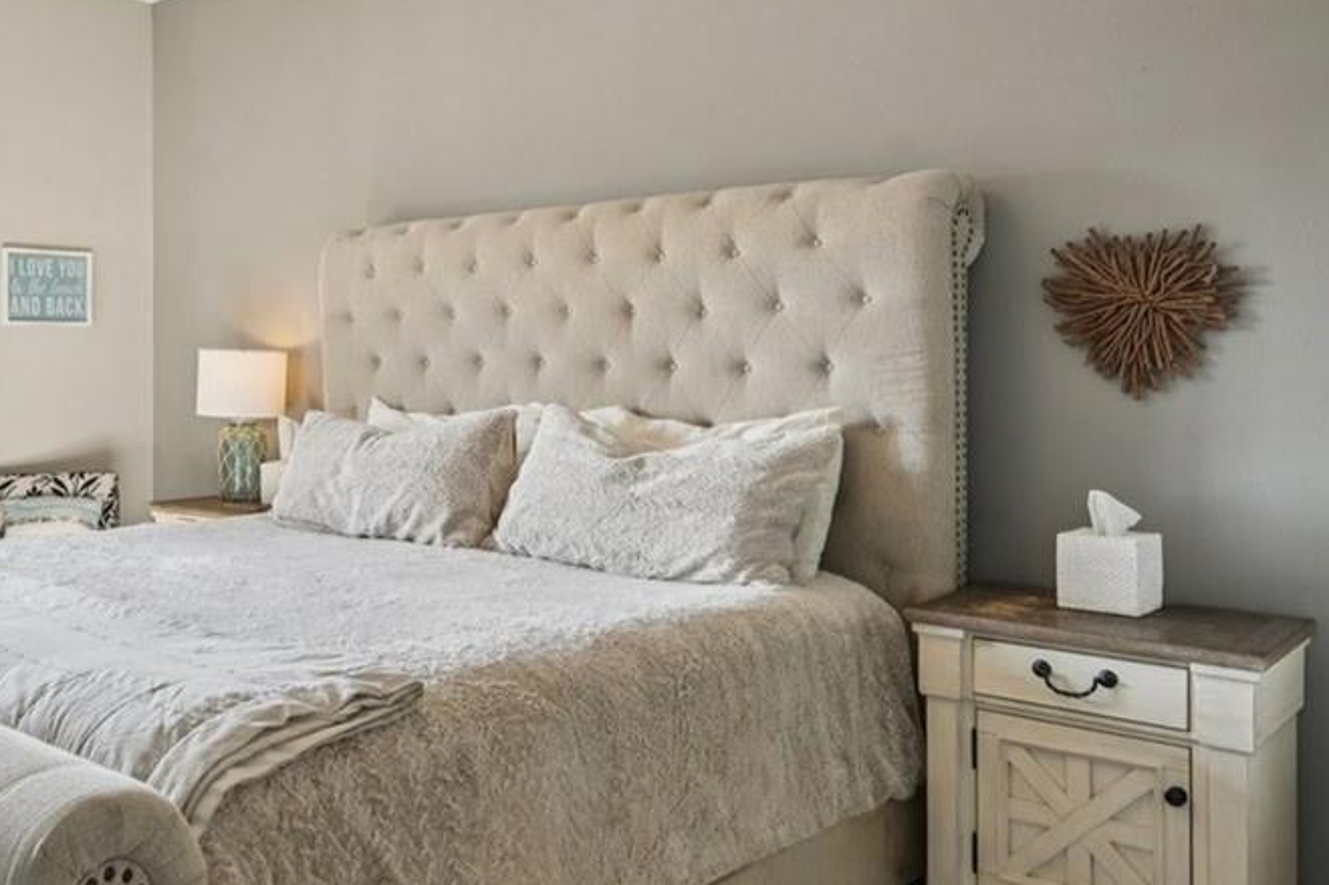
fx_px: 1255
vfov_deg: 38.7
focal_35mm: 34
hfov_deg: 53.5
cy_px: 355
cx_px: 347
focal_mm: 14
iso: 400
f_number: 8
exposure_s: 1/60
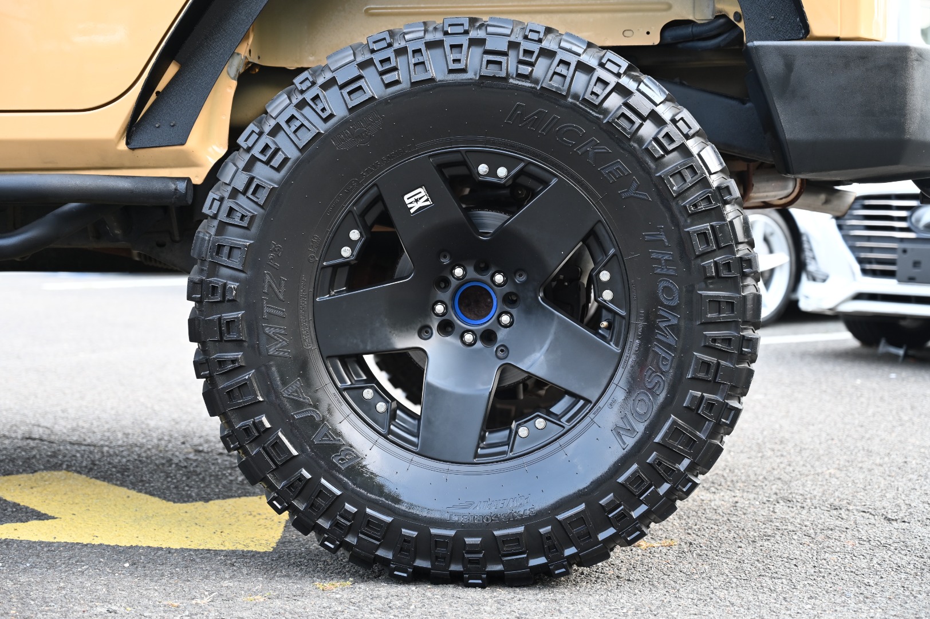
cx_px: 465
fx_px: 1549
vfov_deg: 22.6
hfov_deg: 33.4
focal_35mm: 60
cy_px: 310
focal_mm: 60
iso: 400
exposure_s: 1/160
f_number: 4
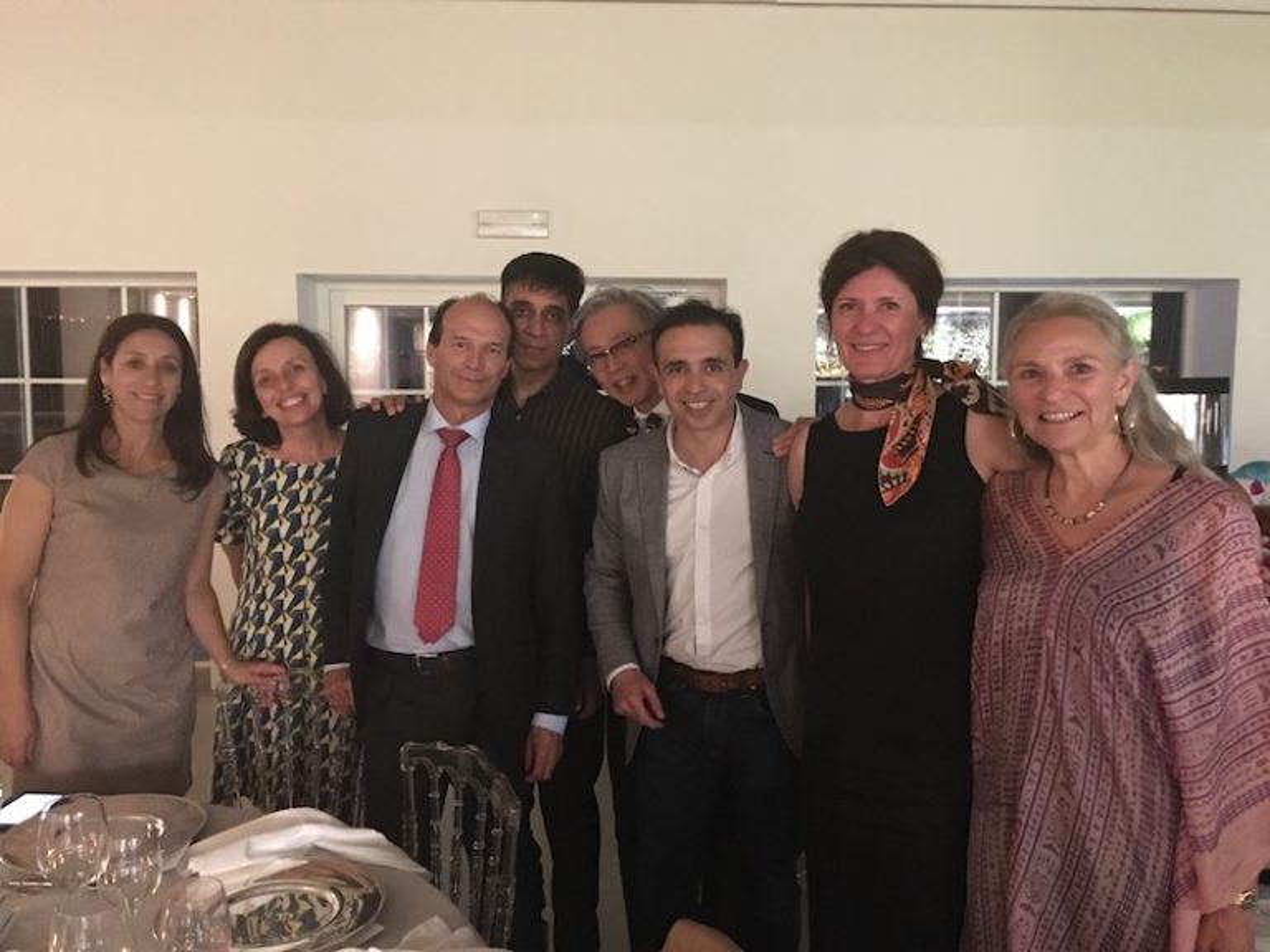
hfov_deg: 61.7
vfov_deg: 48.2
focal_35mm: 29
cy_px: 476
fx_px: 1064
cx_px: 635
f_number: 2.2
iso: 200
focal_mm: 4.15
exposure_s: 1/4
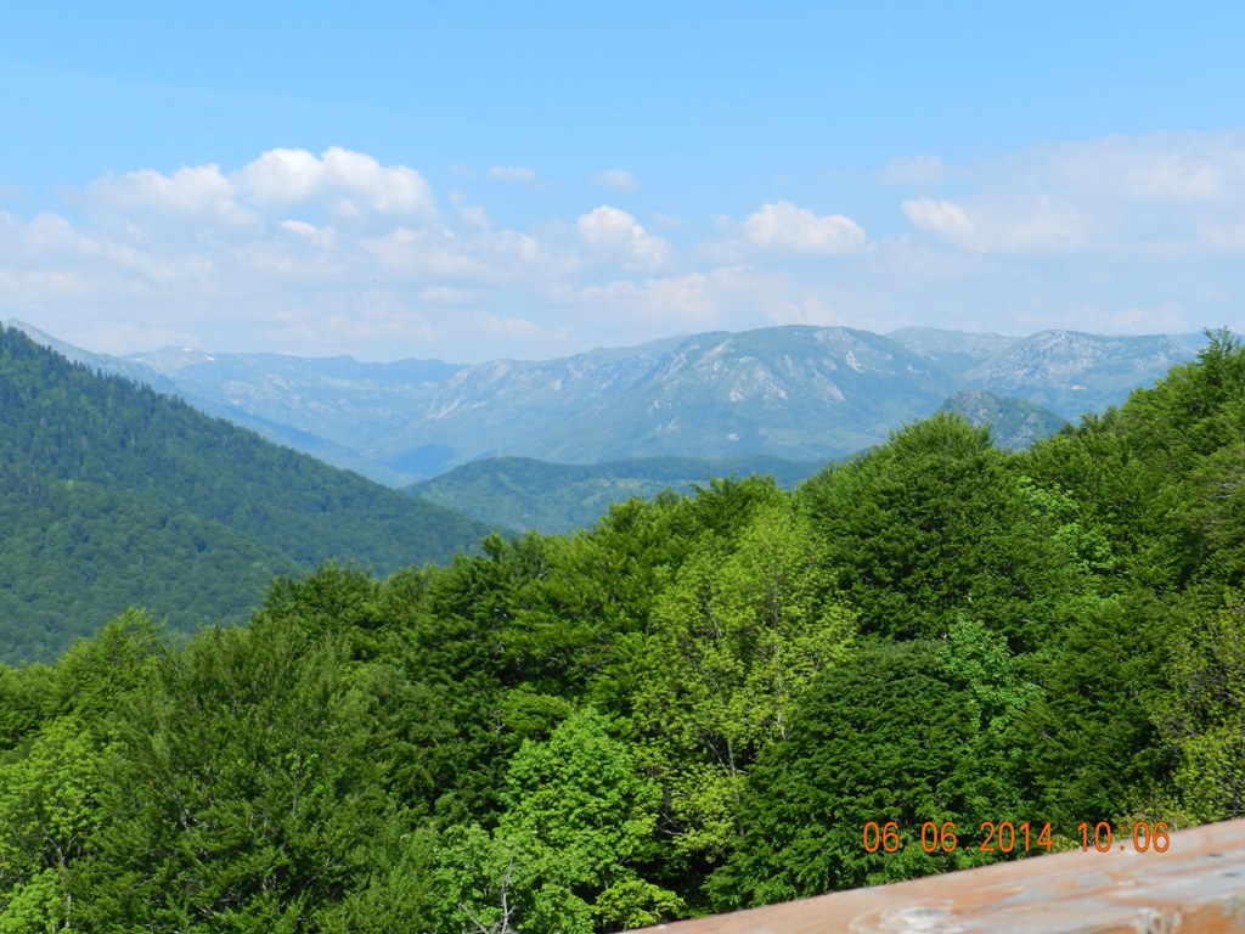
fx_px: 1906
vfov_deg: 27.5
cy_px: 467
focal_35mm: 53
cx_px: 622
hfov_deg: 36.2
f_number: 4.4
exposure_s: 1/800
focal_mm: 9.4
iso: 160
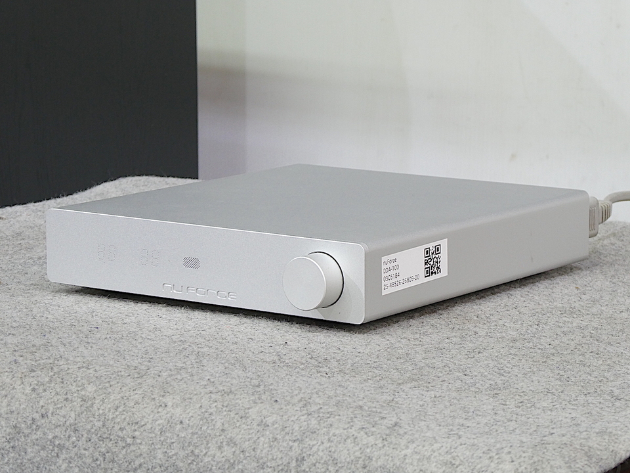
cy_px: 236
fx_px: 2257
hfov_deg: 15.9
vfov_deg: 12.0
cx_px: 315
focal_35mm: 124
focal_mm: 22.3
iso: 200
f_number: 5.2
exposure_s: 1/8
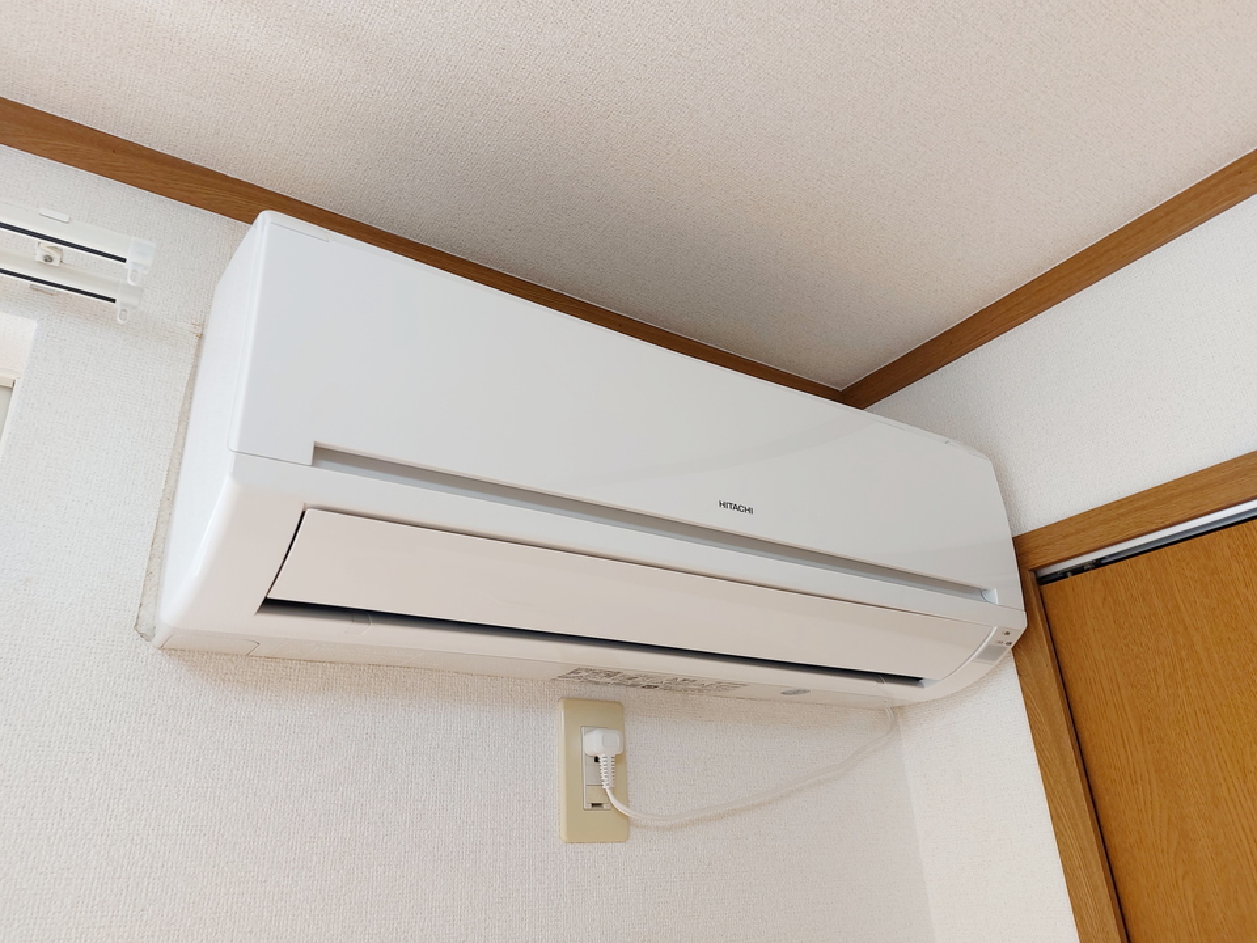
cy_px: 472
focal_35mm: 24
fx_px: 872
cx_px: 628
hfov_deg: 71.6
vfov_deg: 56.8
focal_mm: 5.23
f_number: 1.8
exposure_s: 1/24
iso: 32
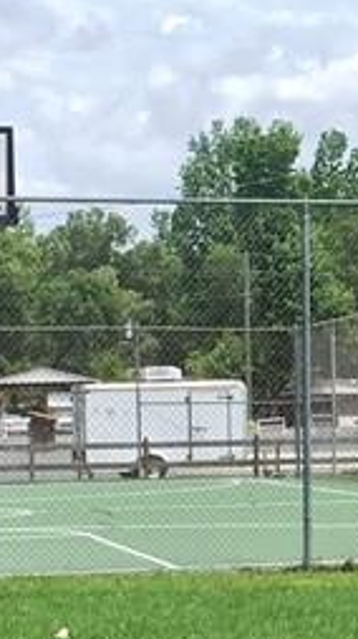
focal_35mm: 128
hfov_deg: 9.3
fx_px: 2164
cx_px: 474
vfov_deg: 16.8
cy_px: 394
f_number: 2.2
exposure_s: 1/732
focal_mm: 4.15
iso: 25
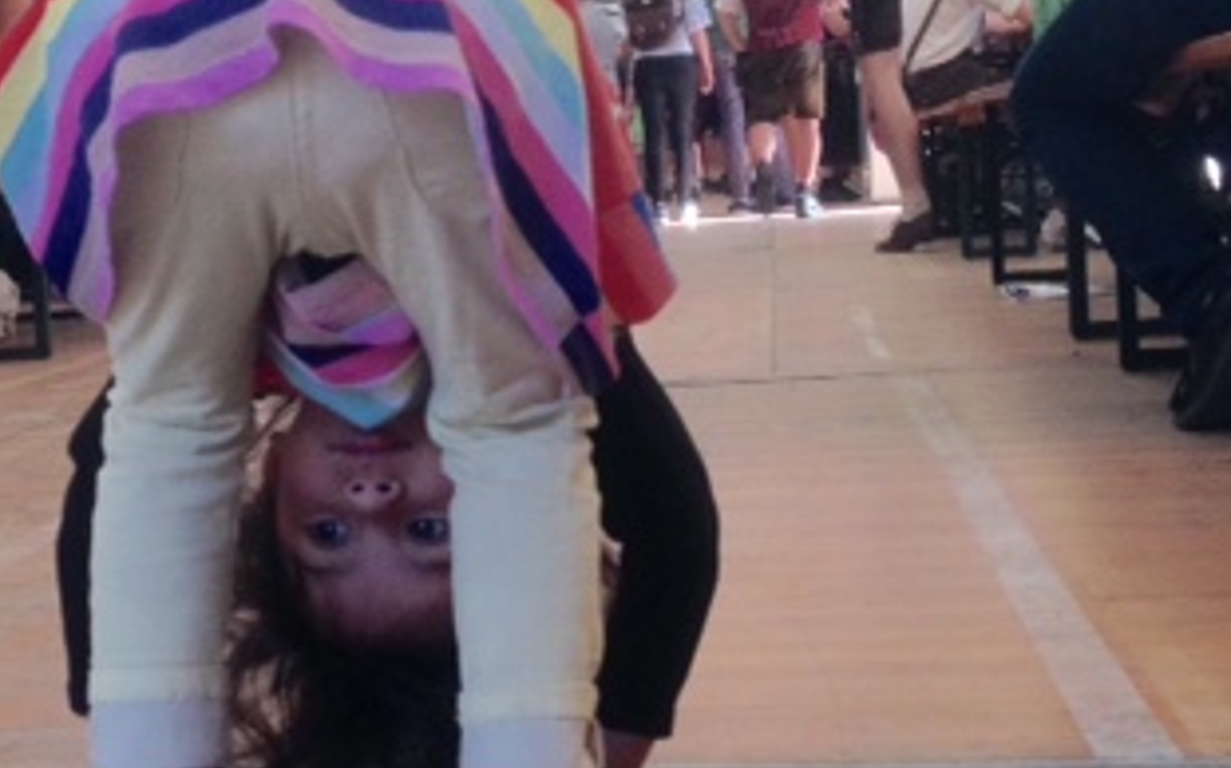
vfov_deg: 18.1
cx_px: 364
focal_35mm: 72
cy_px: 360
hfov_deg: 28.3
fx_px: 2414
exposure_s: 1/120
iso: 100
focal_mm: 4.12
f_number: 2.4
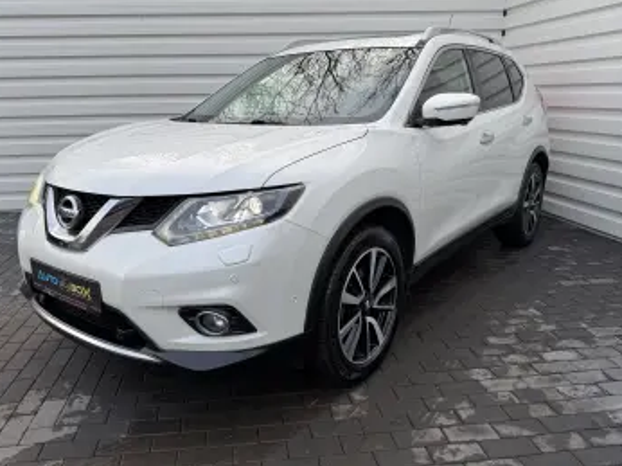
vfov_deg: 54.8
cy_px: 229
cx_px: 304
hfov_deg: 69.4
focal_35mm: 25
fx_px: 449
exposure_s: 1/272
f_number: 1.78
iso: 64
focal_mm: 6.76
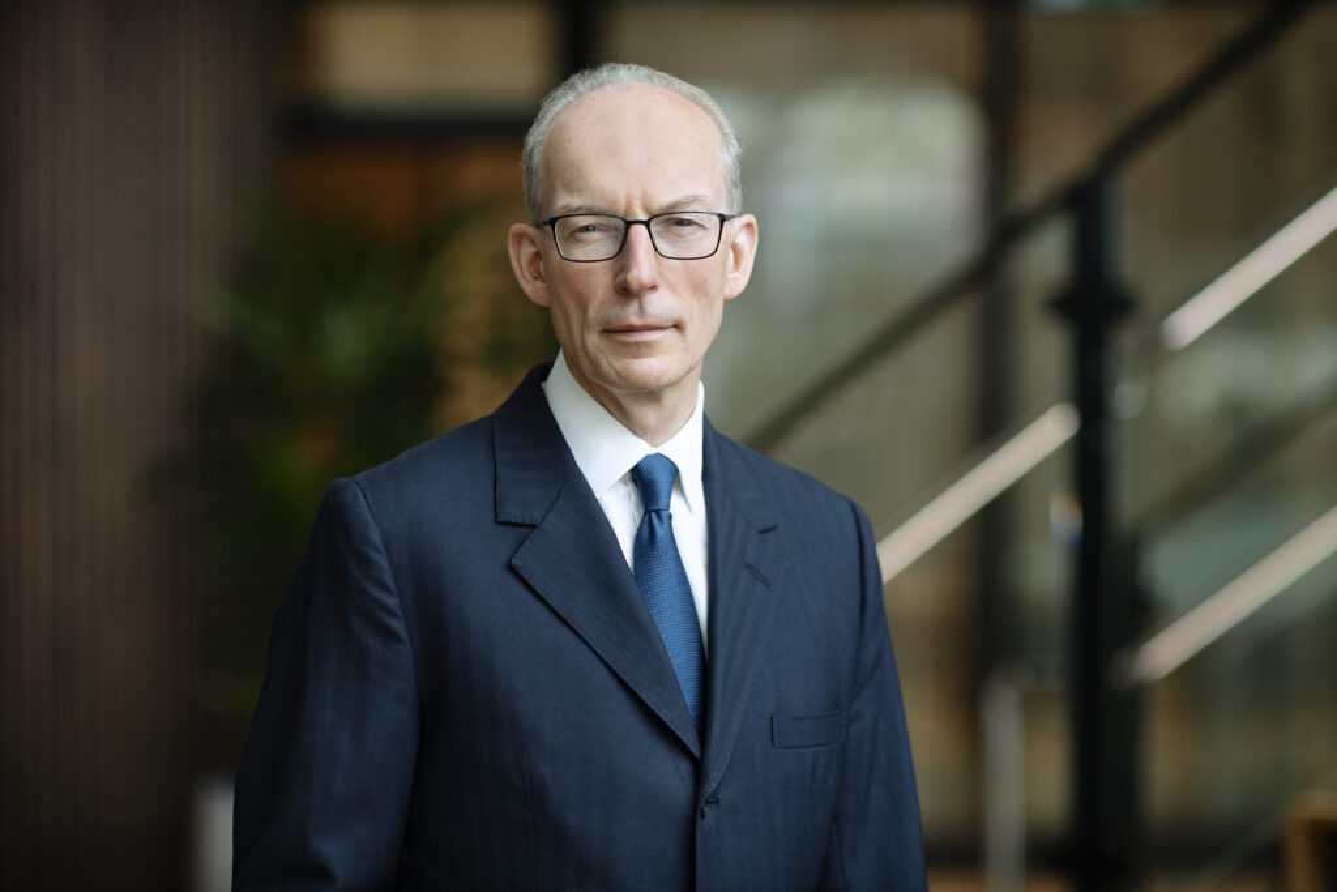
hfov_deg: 15.2
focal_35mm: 135
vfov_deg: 10.2
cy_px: 446
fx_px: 5014
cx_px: 668
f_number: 2.2
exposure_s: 1/200
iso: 160
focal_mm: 135
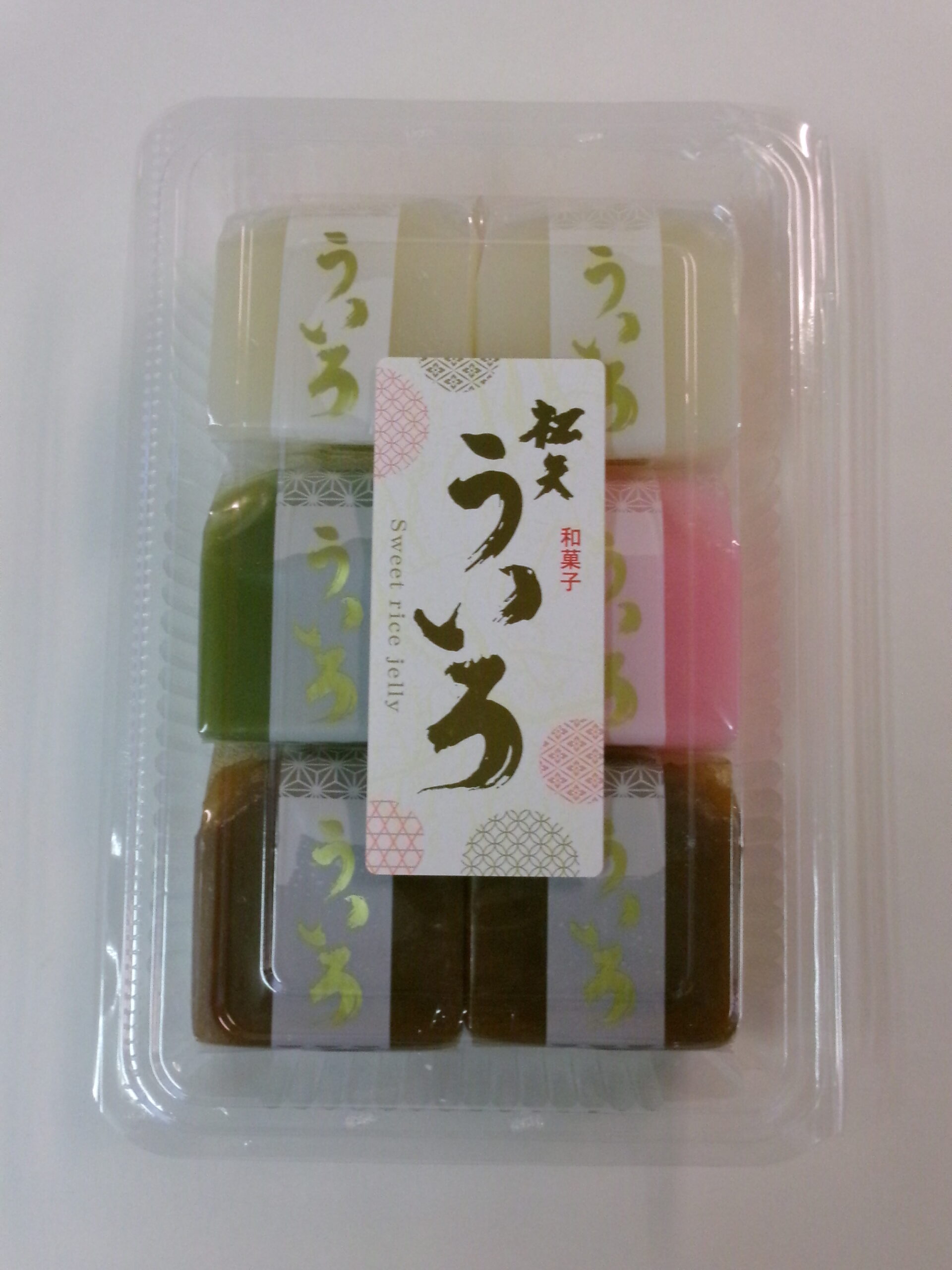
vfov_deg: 36.2
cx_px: 476
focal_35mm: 53
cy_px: 635
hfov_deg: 27.5
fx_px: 1943
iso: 800
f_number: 4.9
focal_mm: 9.5
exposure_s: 1/75
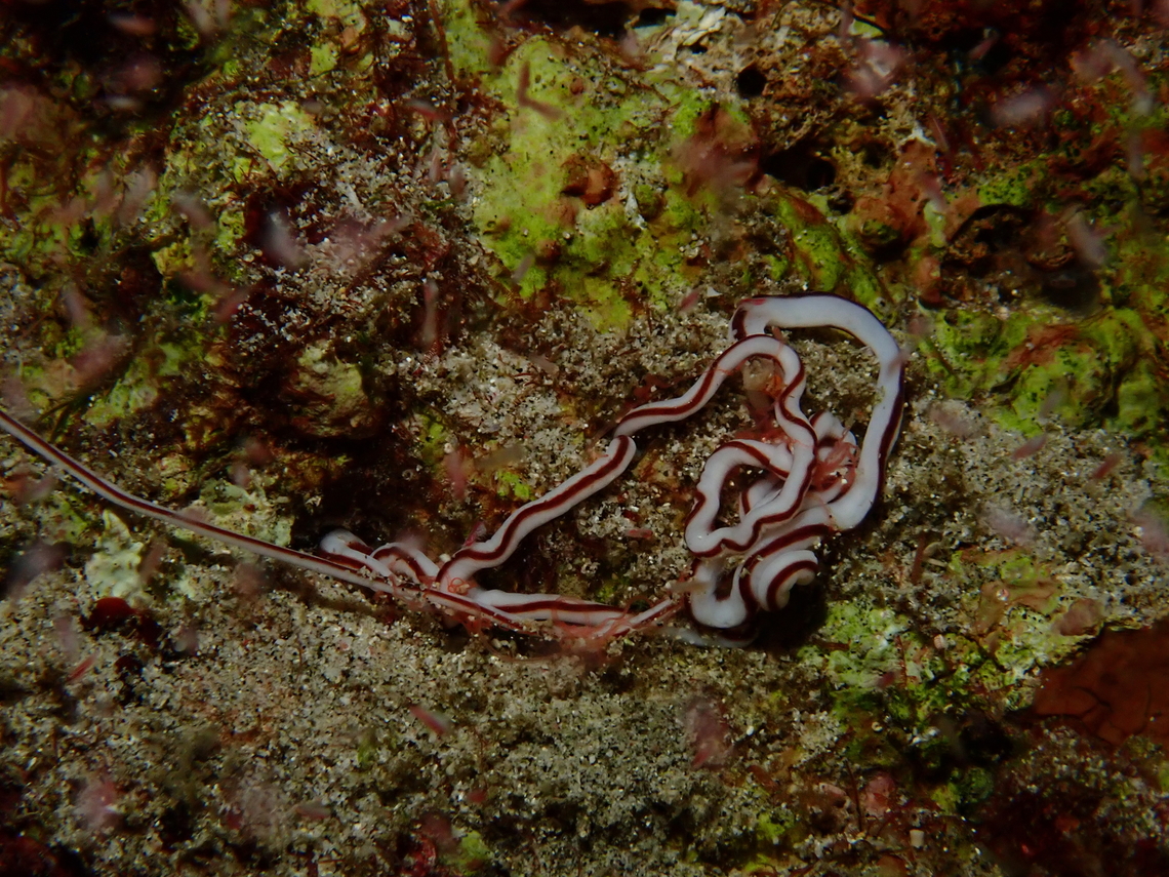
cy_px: 438
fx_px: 3377
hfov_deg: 19.6
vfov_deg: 14.8
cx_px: 584
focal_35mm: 100
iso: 500
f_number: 6.3
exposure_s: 1/200
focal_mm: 18
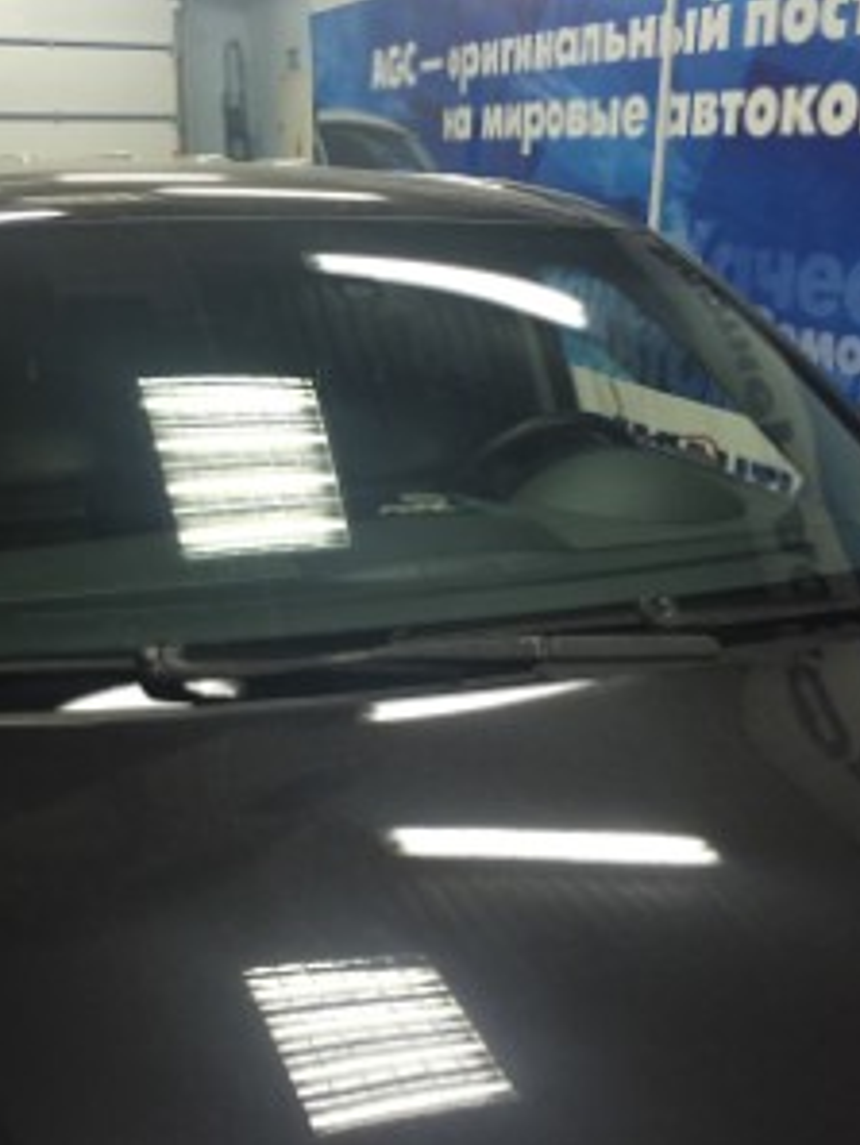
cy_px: 574
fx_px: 1291
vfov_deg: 47.8
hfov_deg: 36.5
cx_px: 301
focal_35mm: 39
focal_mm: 4.15
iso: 160
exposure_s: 1/33
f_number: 2.2
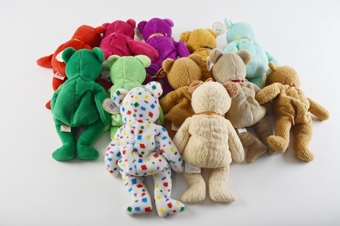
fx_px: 340
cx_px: 170
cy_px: 113
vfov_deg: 36.9
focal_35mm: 36
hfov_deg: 53.1
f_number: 5.6
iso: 320
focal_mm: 24
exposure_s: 1/125
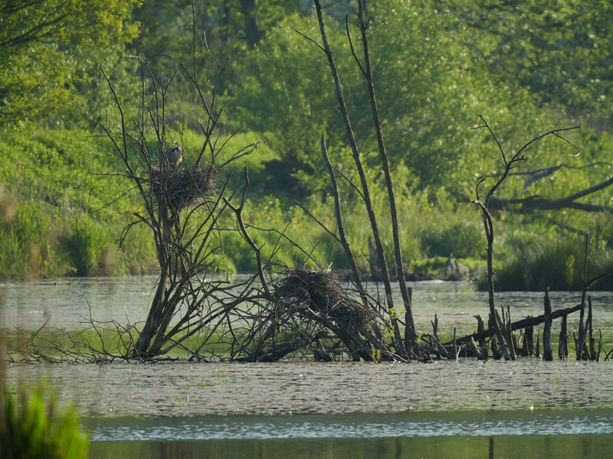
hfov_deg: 2.0
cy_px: 230
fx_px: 17709
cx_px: 306
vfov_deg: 1.5
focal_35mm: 1000
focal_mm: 500
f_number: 5.6
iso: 320
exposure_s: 1/640
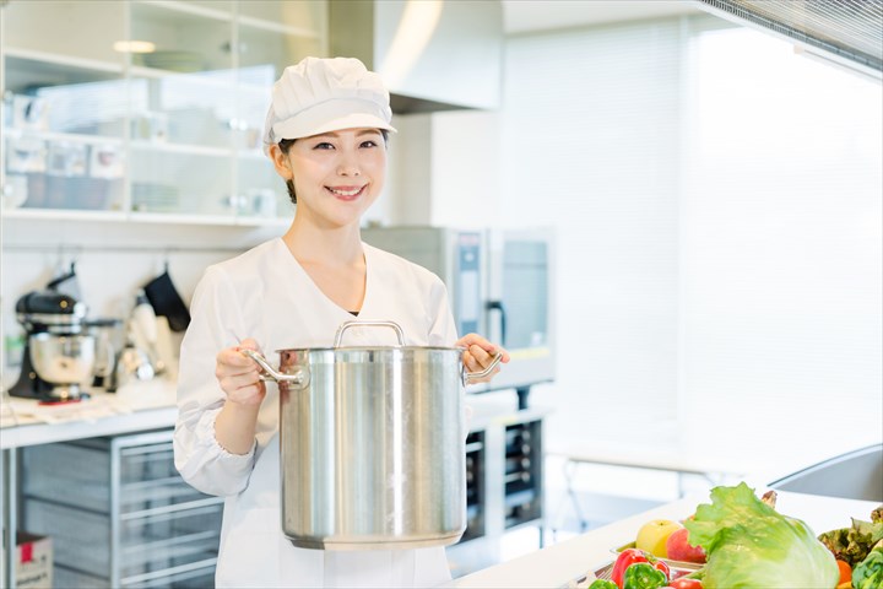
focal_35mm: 50
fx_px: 1226
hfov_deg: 39.6
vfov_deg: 27.0
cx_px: 442
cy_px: 294
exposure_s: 1/60
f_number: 2.5
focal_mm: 50
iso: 100
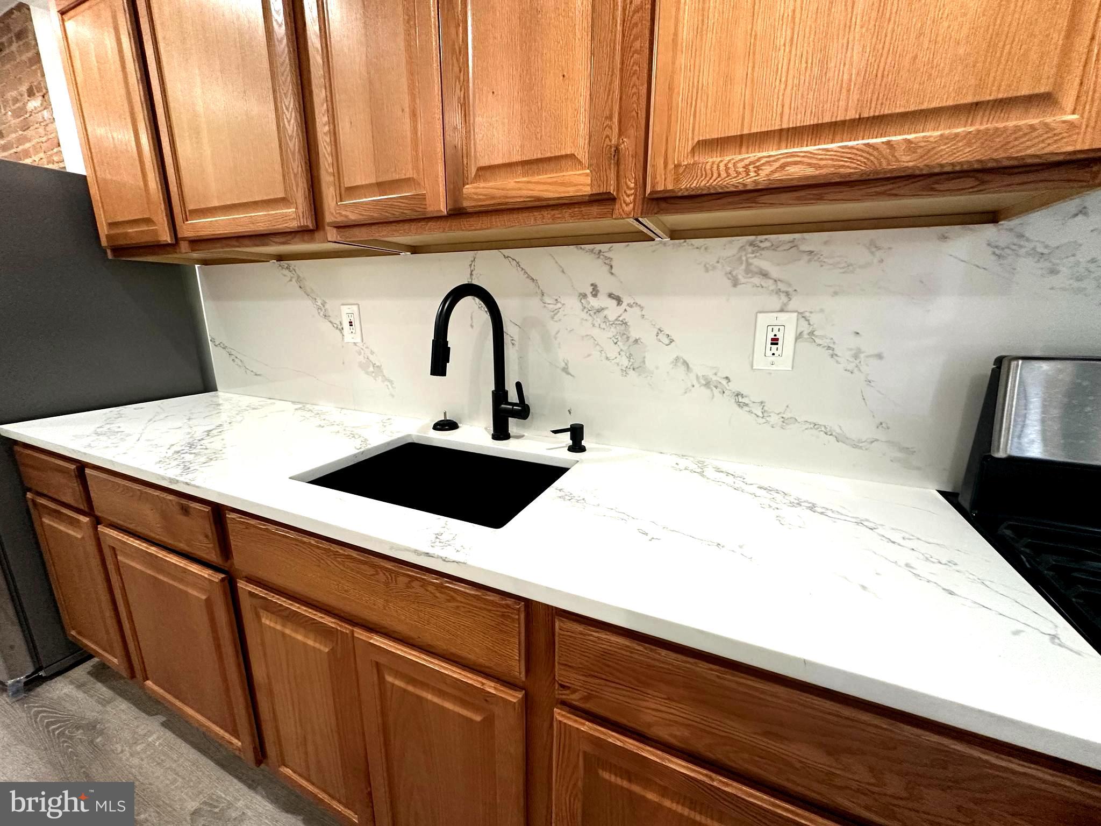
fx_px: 445
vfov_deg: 85.7
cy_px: 413
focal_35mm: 14
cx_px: 550
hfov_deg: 102.1
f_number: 2.2
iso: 250
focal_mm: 2.22
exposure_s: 1/83
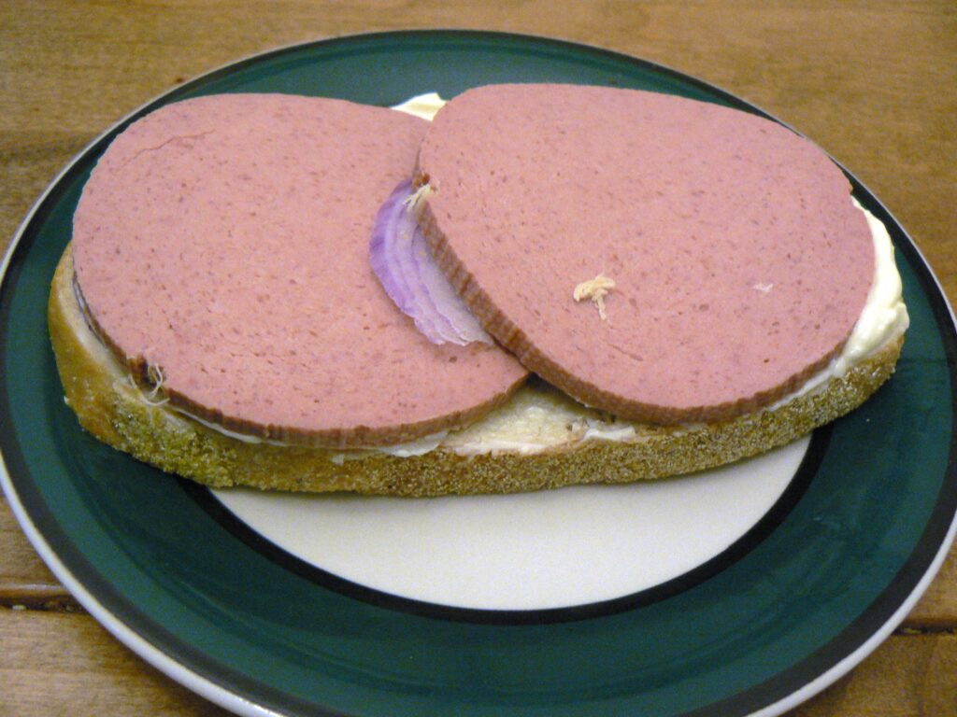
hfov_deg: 51.4
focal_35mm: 36
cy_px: 358
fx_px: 995
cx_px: 478
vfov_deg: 39.7
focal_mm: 6
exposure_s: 1/25
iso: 200
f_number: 2.8
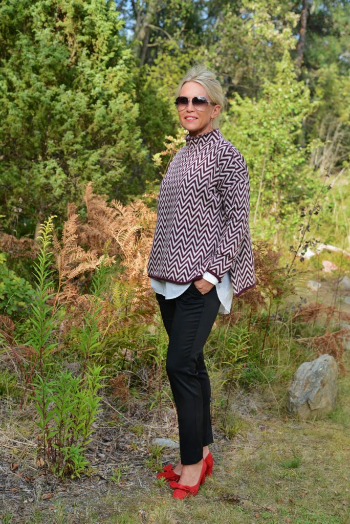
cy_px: 262
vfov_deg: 34.5
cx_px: 175
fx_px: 845
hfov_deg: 23.4
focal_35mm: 58
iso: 1000
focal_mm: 58
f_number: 5
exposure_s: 1/1000
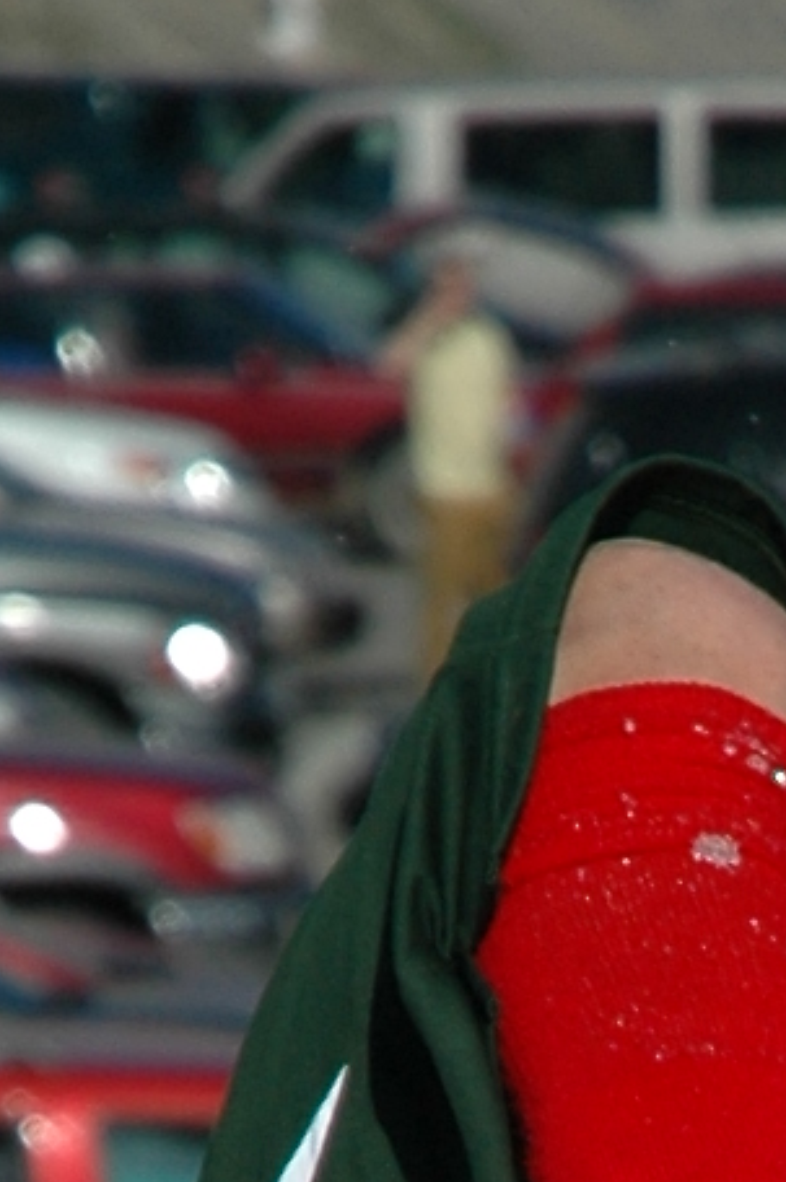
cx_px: 1419
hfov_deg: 2.0
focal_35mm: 692
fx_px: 22713
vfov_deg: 3.0
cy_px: 2797
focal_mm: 70
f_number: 5
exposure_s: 1/2000
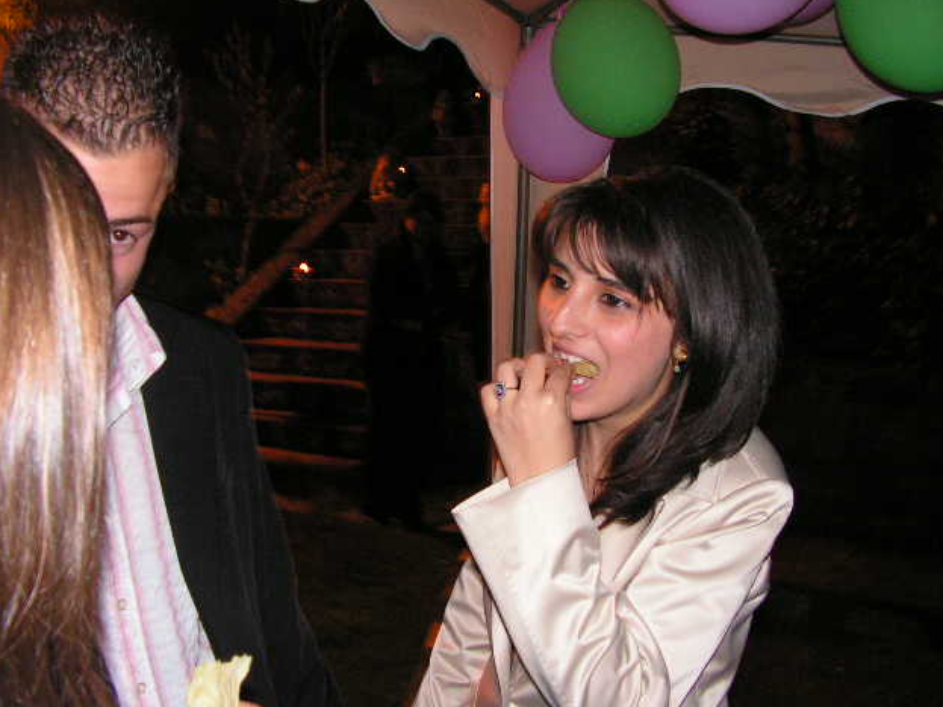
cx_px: 469
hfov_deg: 50.1
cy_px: 356
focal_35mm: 37
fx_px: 1008
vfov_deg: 38.7
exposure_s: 1/40
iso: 200
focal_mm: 6
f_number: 3.2
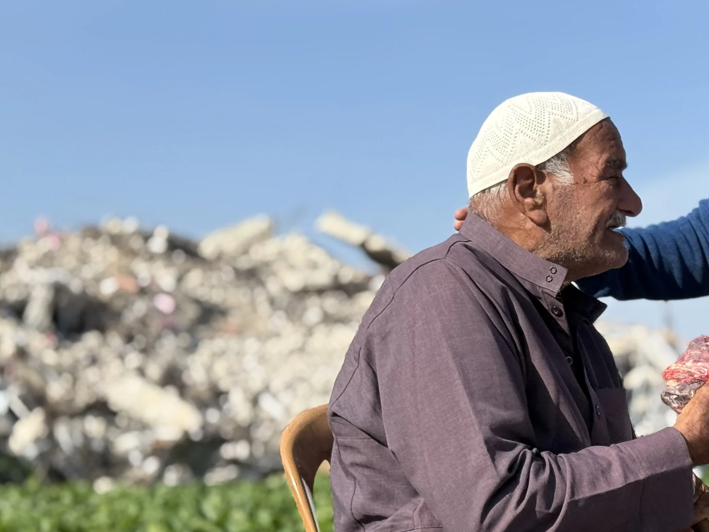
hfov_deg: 18.7
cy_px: 341
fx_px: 2089
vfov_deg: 14.5
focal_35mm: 102
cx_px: 733
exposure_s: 1/5208
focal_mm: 6.76
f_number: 1.78
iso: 80
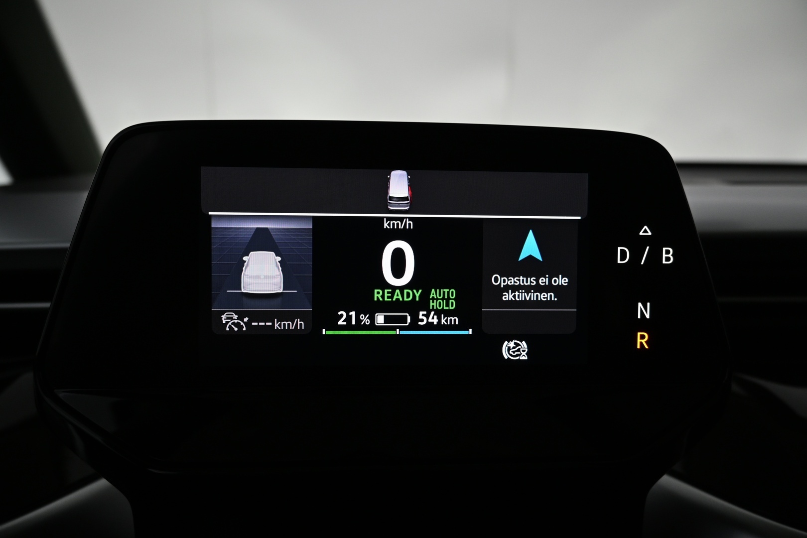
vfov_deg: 53.1
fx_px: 538
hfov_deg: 73.7
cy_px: 269
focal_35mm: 24
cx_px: 404
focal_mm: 16
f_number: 4.5
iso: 640
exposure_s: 1/80
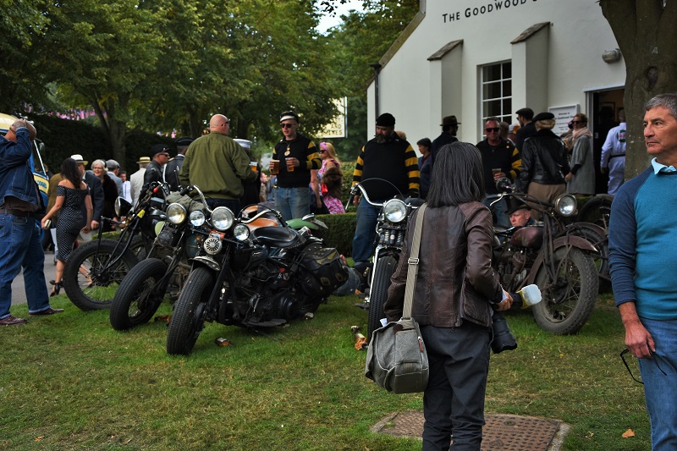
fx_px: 1128
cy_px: 226
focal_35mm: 60
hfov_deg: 33.4
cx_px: 338
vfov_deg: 22.6
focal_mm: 40
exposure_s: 1/400
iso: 200
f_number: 4.5
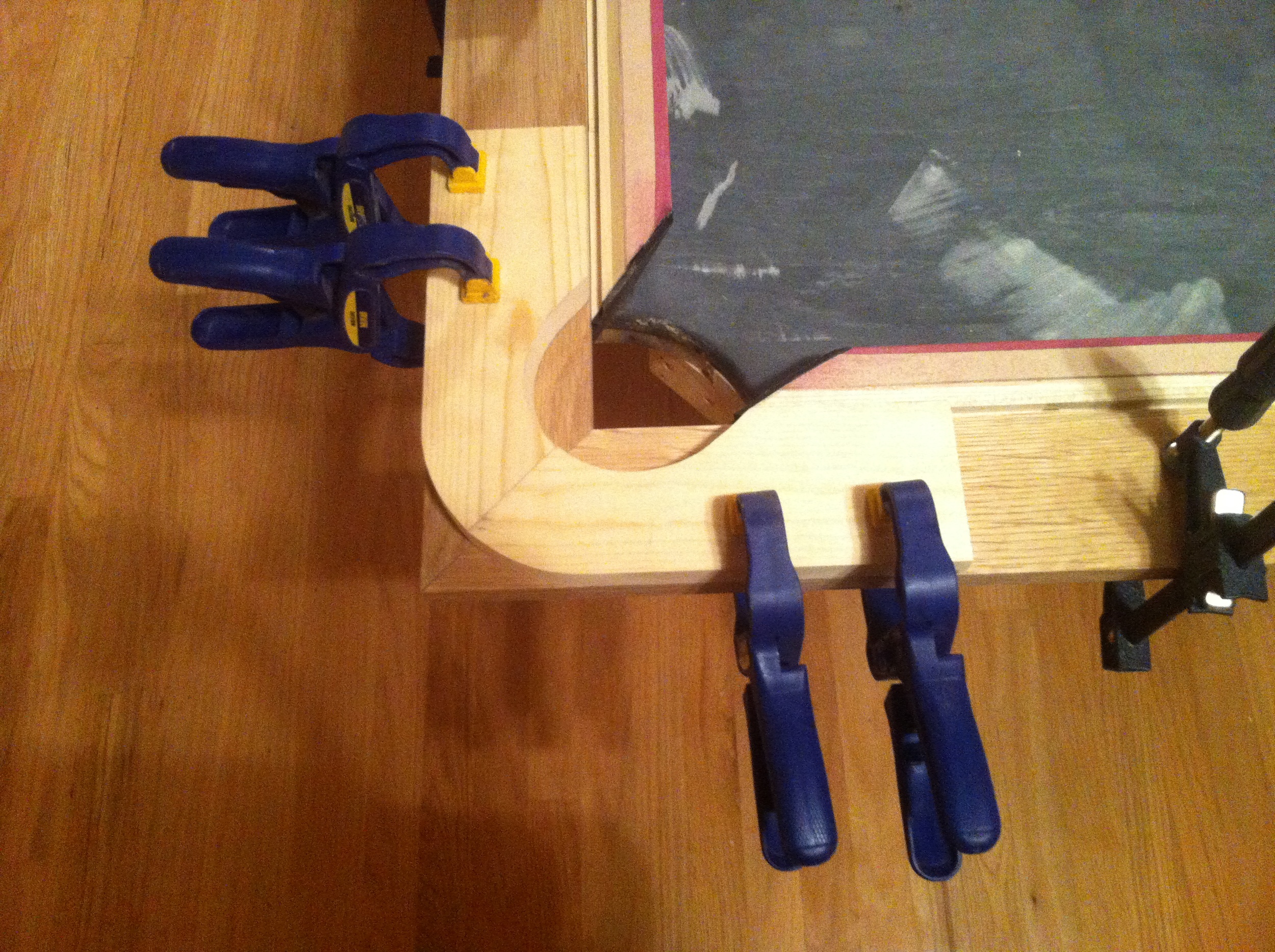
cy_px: 476
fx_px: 1287
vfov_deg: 40.6
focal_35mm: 35
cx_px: 638
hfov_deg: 52.7
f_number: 2.8
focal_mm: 3.85
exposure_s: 1/15
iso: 500
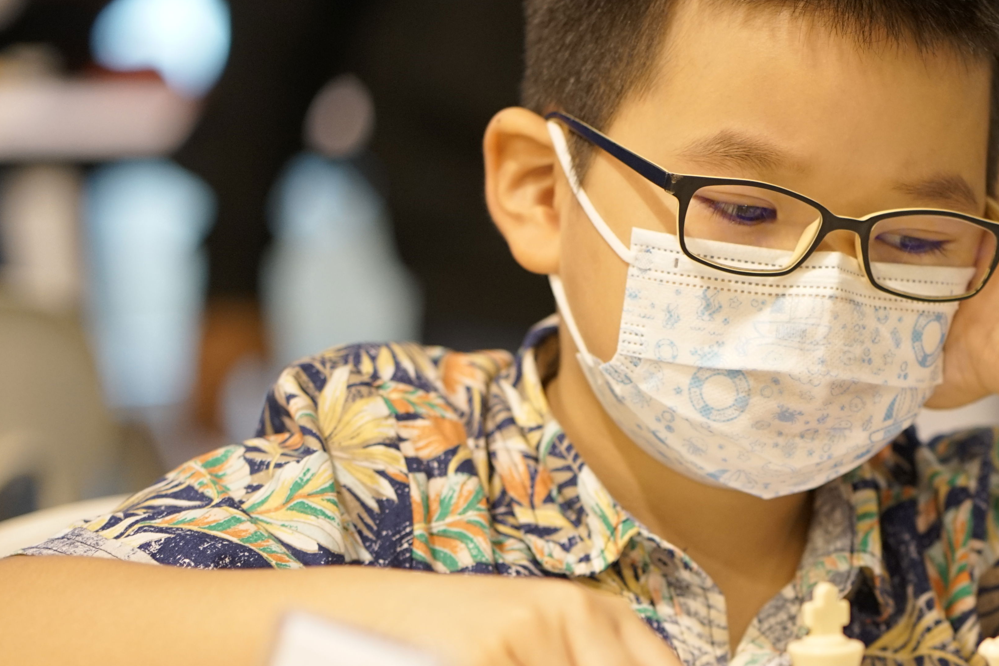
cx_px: 1042
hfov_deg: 9.8
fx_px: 5773
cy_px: 555
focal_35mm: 208
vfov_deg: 6.6
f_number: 2.2
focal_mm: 85
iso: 1000
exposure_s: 1/125
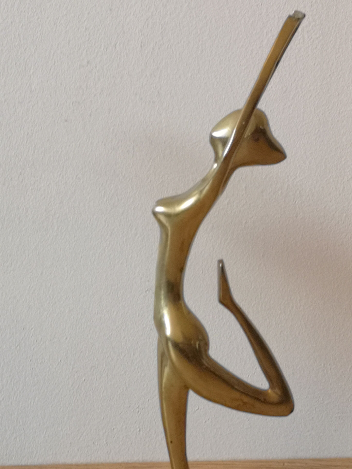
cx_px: 176
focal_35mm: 101
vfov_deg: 19.4
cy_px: 234
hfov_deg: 14.6
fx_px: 1369
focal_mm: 3.95
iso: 160
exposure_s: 1/33.3
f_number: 2.4
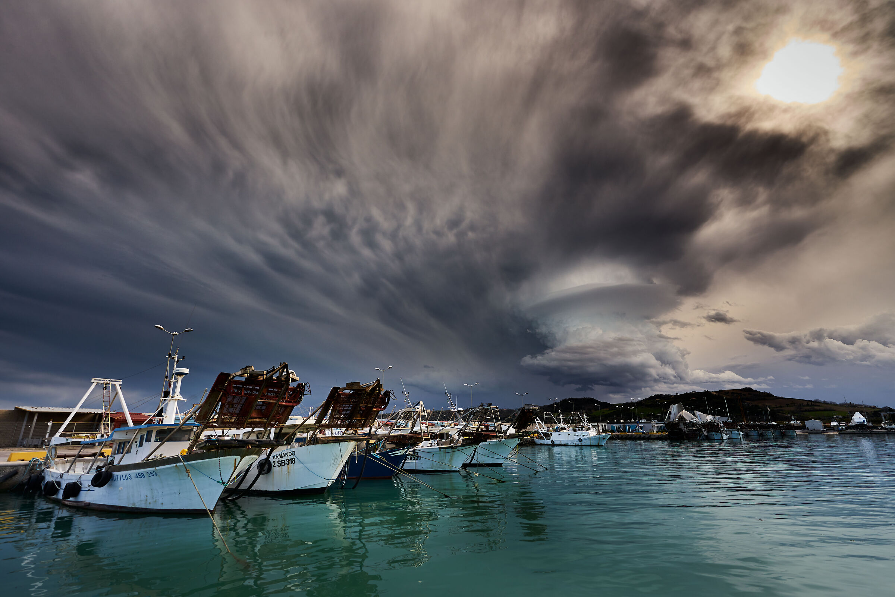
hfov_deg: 96.7
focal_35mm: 16
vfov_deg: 73.7
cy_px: 298
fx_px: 398
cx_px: 448
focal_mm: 16
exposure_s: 1/250
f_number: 8
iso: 100
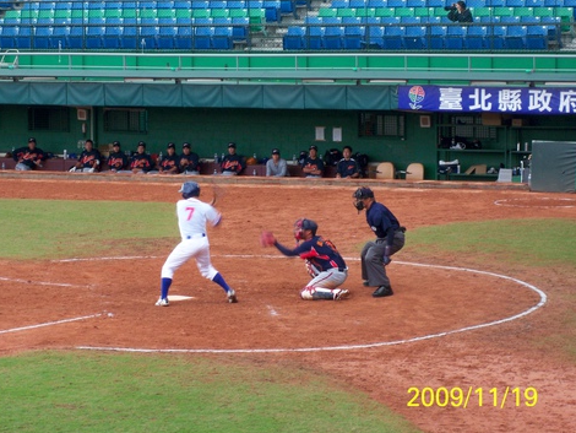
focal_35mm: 134
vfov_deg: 11.1
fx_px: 2231
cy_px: 191
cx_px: 227
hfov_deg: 14.7
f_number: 5.7
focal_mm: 18.8
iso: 125
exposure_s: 1/30
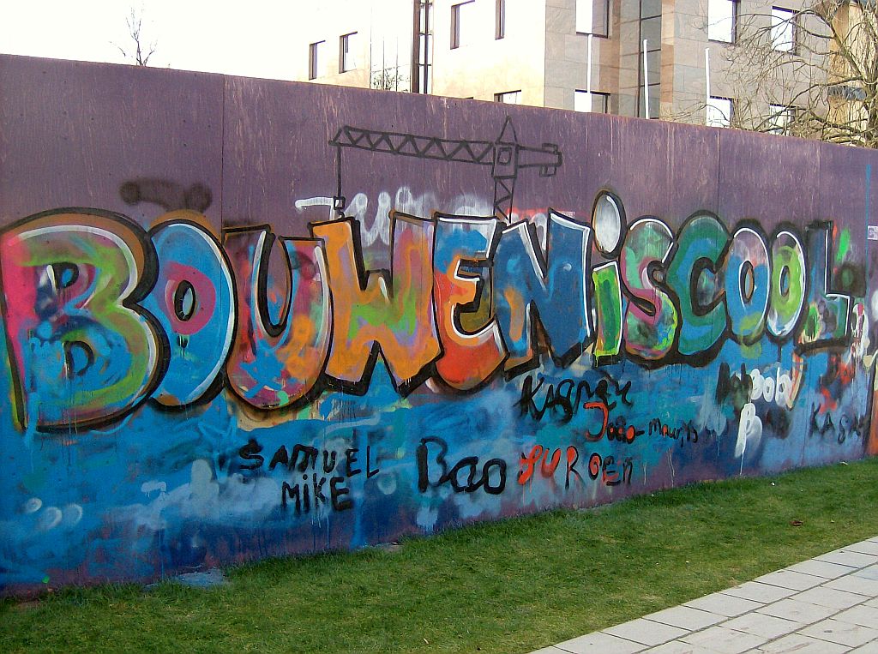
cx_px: 439
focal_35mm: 46
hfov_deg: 41.3
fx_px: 1164
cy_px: 327
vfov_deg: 31.4
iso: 200
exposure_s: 1/74
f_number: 3.1
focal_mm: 7.7
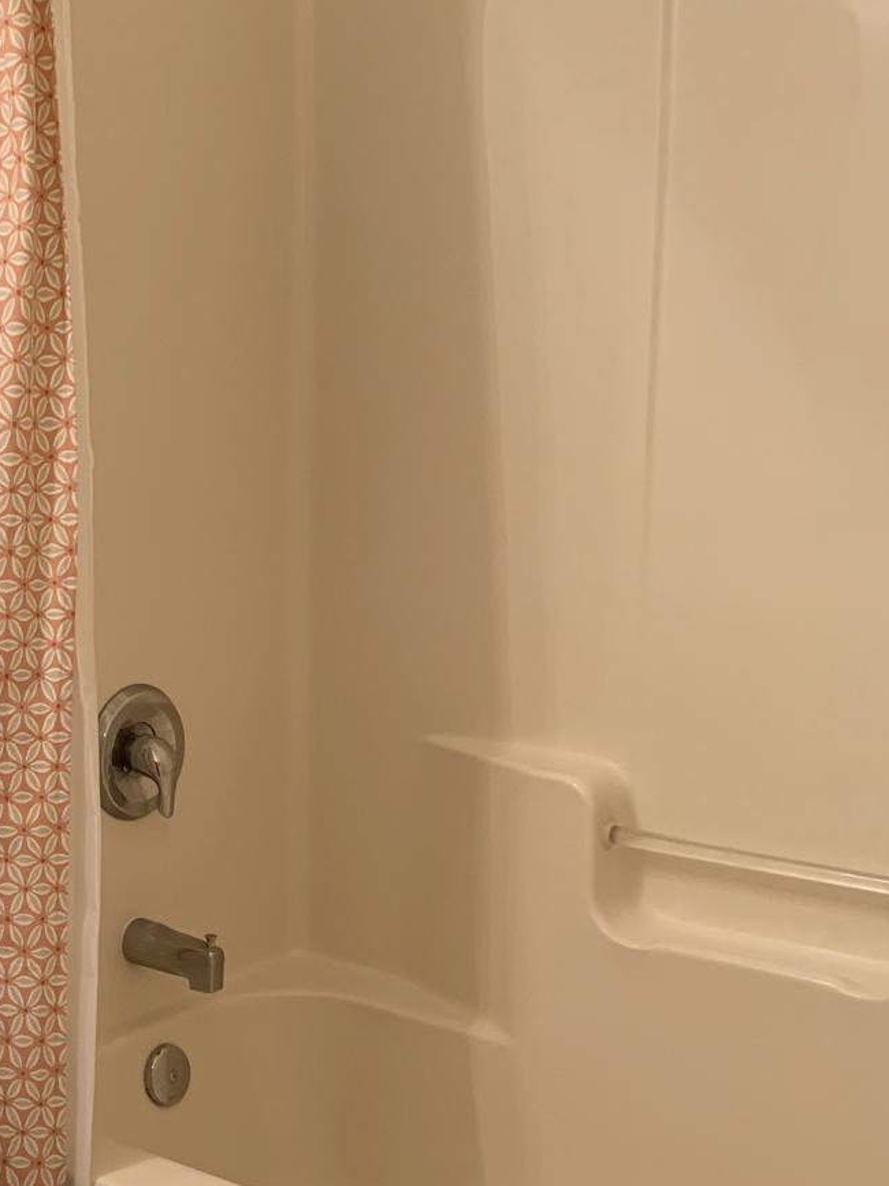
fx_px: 2055
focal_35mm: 60
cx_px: -62
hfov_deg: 23.1
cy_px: 751
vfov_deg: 32.0
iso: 125
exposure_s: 1/60
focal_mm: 4.25
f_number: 1.8
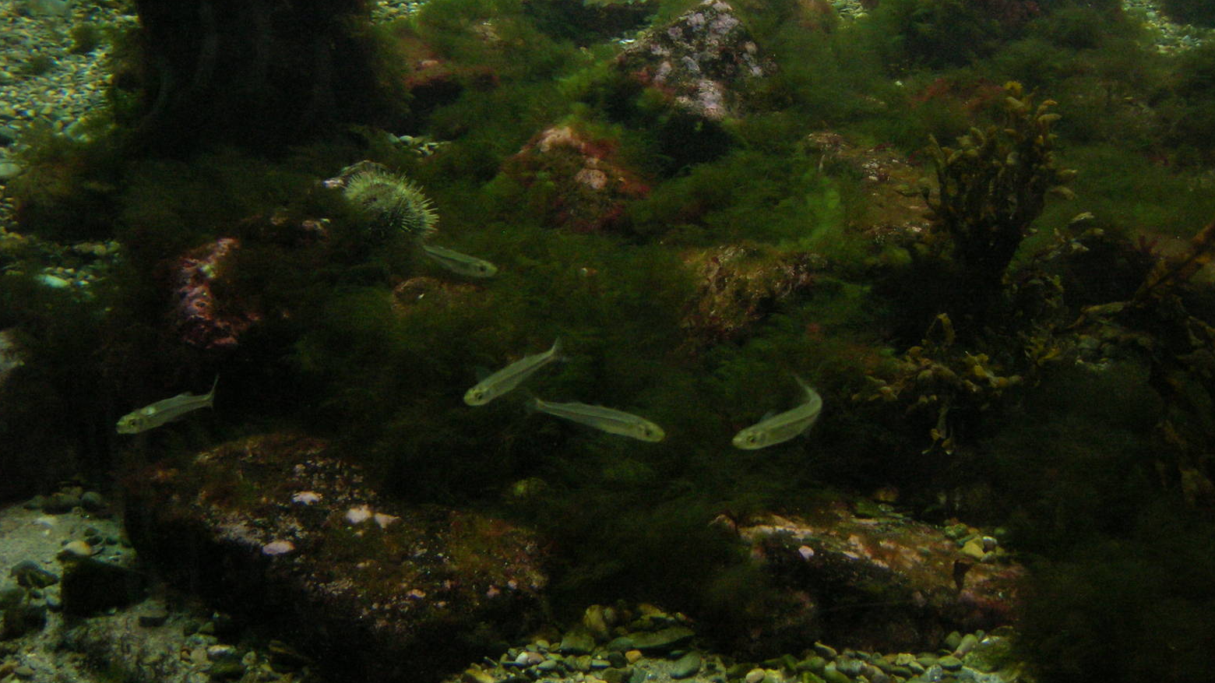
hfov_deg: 52.8
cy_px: 269
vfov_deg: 31.1
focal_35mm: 38
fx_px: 1224
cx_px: 600
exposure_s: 1/60
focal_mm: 5.7
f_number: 2.9
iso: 200
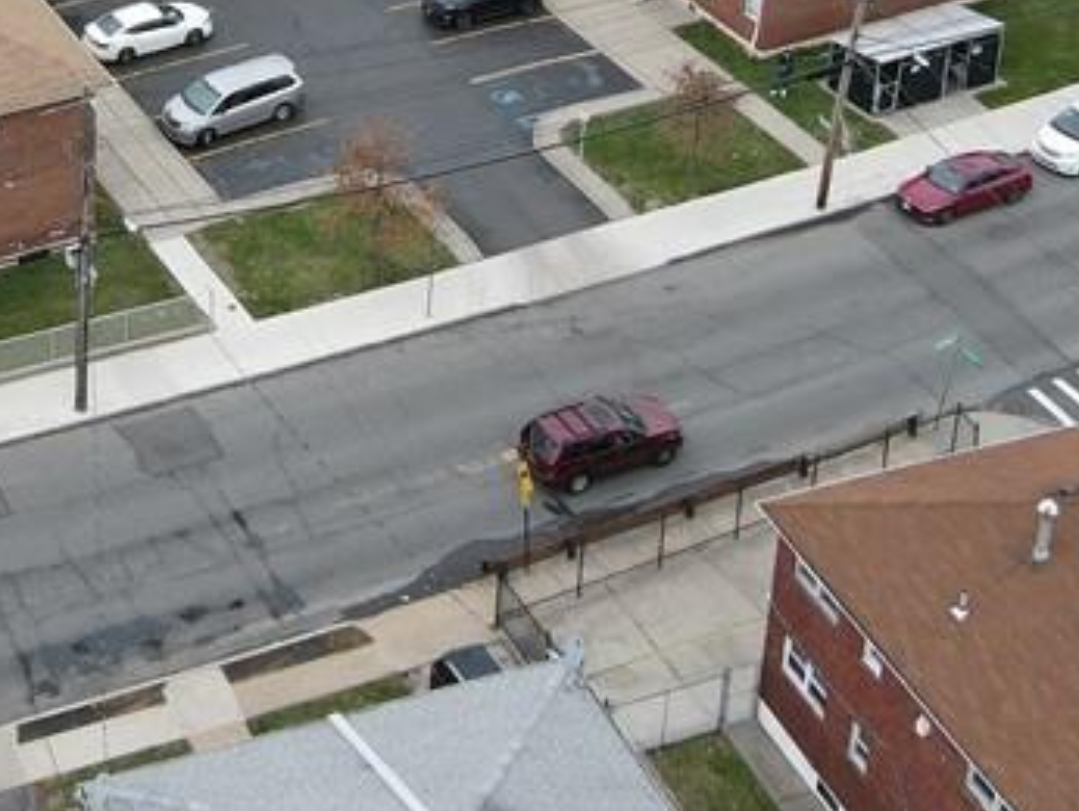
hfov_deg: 26.6
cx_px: 134
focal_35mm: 71
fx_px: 2215
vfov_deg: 19.2
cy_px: -234
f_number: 2.8
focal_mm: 4.5
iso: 100
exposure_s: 1/400
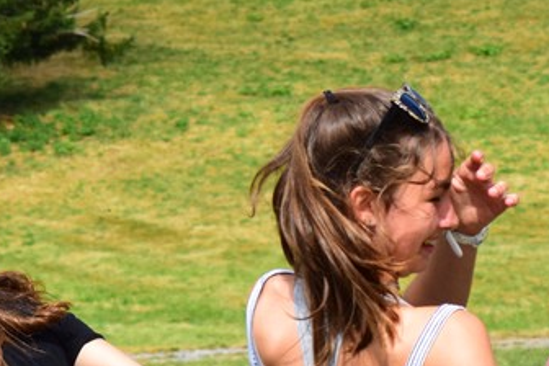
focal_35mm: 421
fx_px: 6420
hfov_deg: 4.9
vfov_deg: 3.3
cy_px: 280
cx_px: 268
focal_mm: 92
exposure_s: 1/1000
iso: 800
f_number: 11
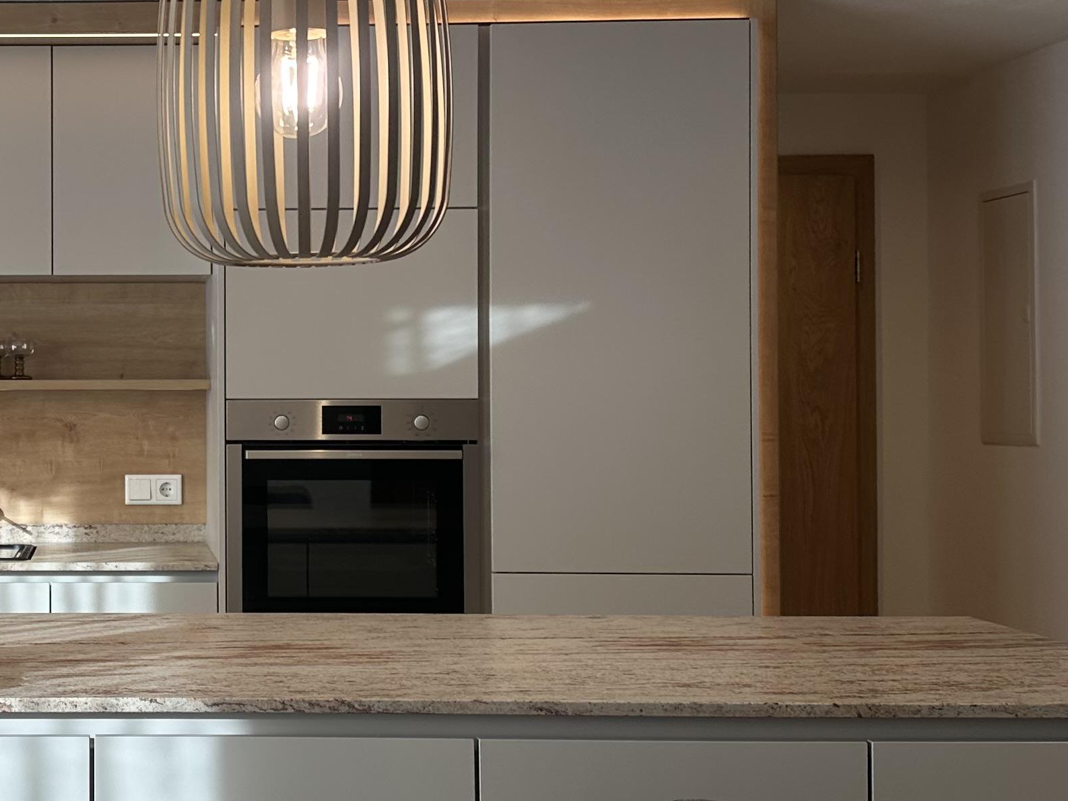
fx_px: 1882
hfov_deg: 30.1
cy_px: 376
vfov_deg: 24.0
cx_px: 82
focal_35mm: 61
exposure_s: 1/441
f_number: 1.78
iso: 80
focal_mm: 6.86
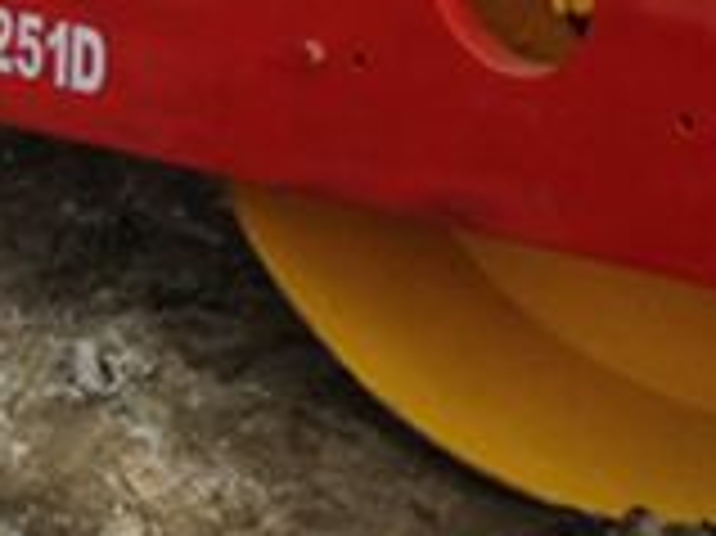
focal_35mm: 141
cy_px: -477
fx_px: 2914
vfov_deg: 9.9
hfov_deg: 14.0
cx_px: 396
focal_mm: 3.3
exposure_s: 1/562
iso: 32
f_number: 2.4
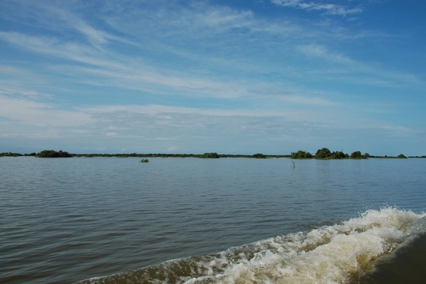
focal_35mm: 27
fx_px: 319
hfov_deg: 67.4
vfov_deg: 47.9
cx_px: 213
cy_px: 142
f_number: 8
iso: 200
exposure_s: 1/800
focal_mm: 18
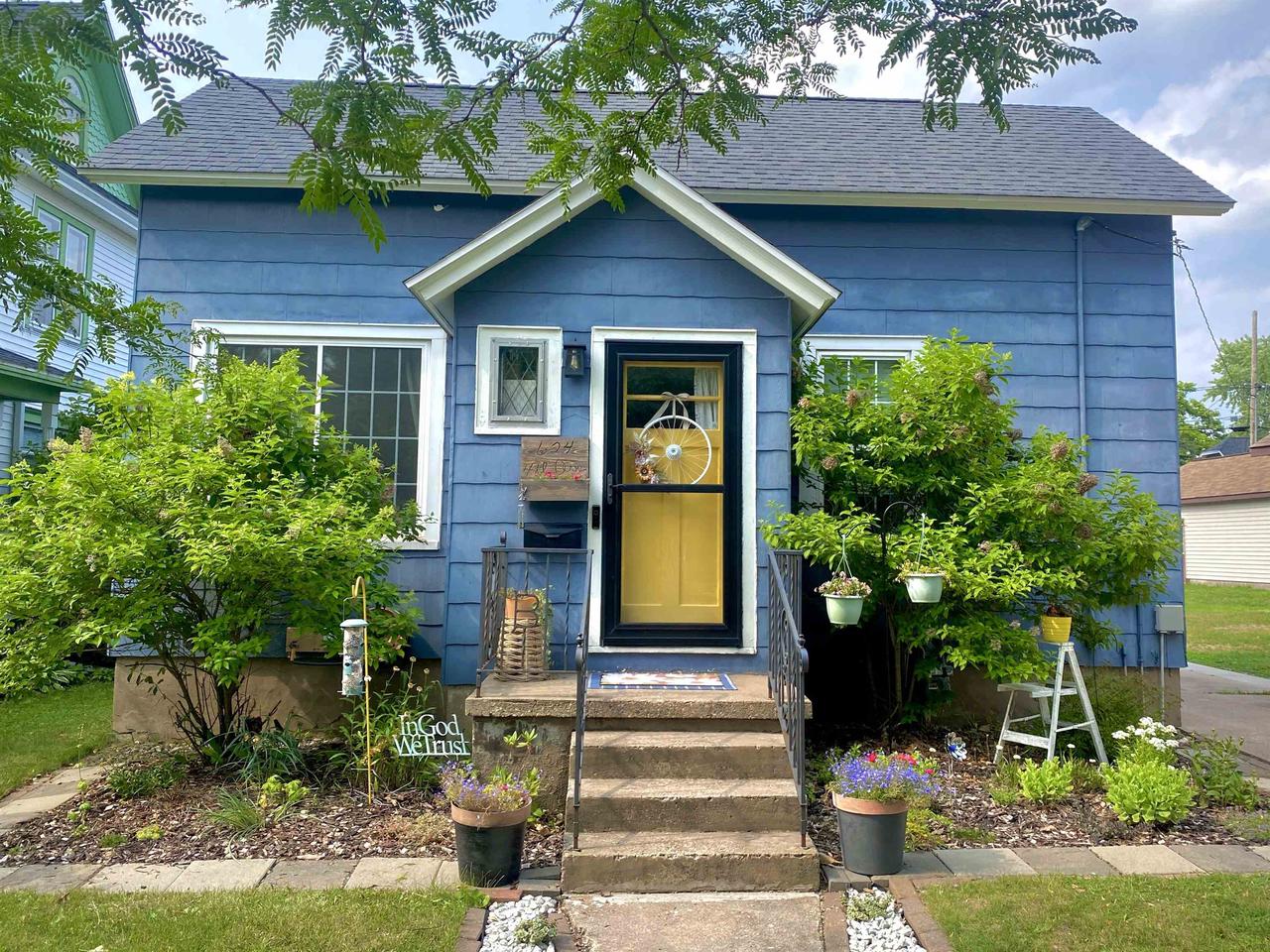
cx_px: 635
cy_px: 476
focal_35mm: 26
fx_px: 954
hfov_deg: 67.3
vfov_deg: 53.1
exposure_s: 1/839
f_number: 1.8
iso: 32
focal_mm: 4.25
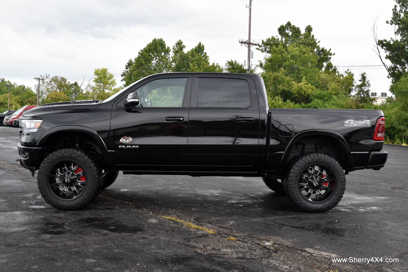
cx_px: 204
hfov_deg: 51.3
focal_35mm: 38
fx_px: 425
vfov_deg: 35.5
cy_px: 136
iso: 400
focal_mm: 25
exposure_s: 1/200
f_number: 7.1
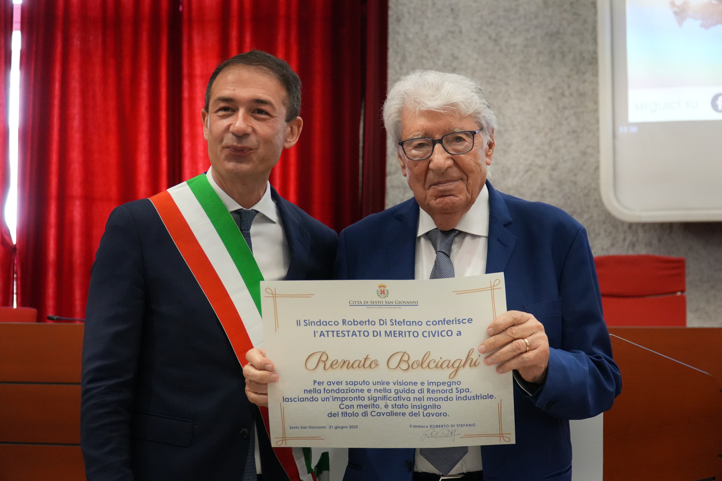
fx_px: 1263
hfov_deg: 31.9
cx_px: 361
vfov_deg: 21.6
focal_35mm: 63
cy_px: 240
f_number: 4
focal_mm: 42
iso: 3200
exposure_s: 1/125
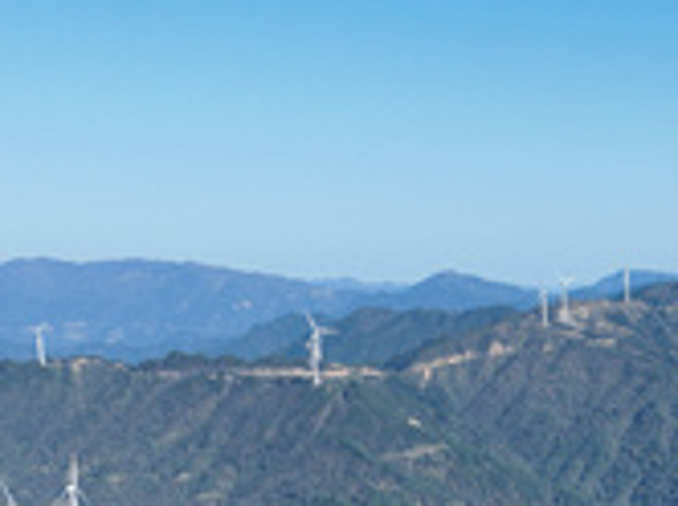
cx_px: 825
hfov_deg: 20.9
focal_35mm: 87
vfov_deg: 15.4
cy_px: 806
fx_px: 1702
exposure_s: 1/1250
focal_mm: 12.29
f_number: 2.8
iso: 100
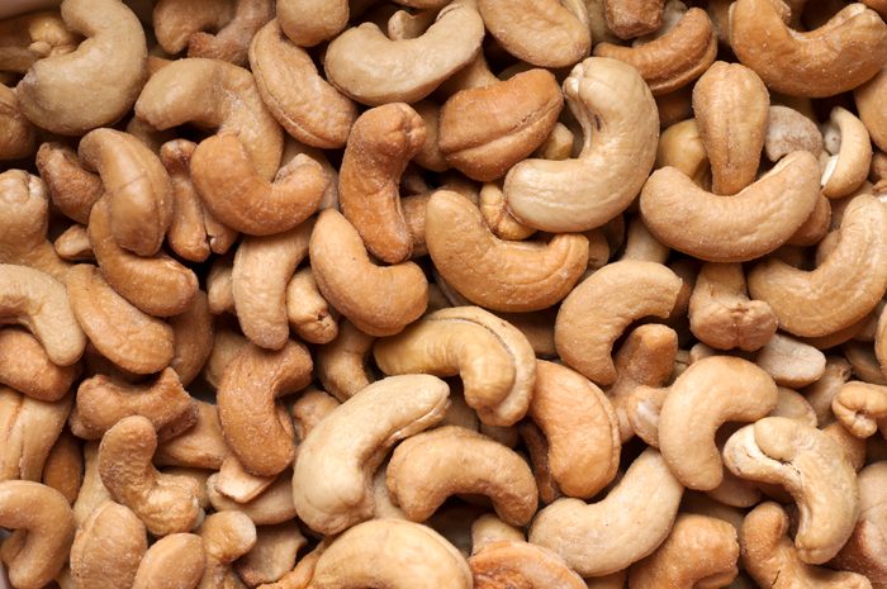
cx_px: 444
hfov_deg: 22.6
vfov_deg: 15.2
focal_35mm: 90
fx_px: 2215
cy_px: 294
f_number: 6.3
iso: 200
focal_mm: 60
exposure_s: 1/125
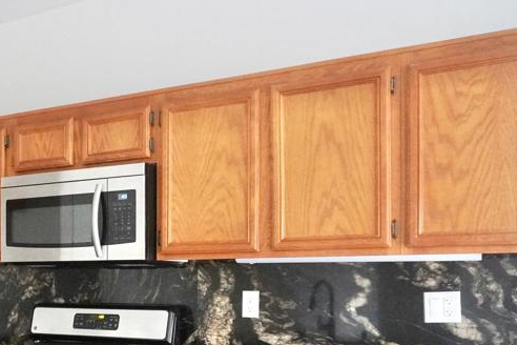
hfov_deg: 36.0
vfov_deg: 26.4
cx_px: 11
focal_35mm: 50
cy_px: 290
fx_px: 718
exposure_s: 1/50
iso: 6400
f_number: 3.5
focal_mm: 16
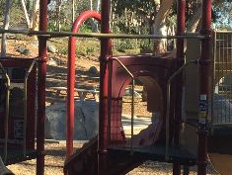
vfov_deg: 16.3
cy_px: 96
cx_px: -8
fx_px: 611
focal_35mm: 91
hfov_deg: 20.7
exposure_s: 1/408
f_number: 2.2
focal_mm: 4.15
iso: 32
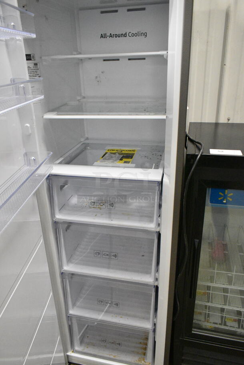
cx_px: 122
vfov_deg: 67.3
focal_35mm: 27
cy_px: 182
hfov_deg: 48.0
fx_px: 274
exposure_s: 1/125
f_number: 5.6
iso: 6400
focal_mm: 18
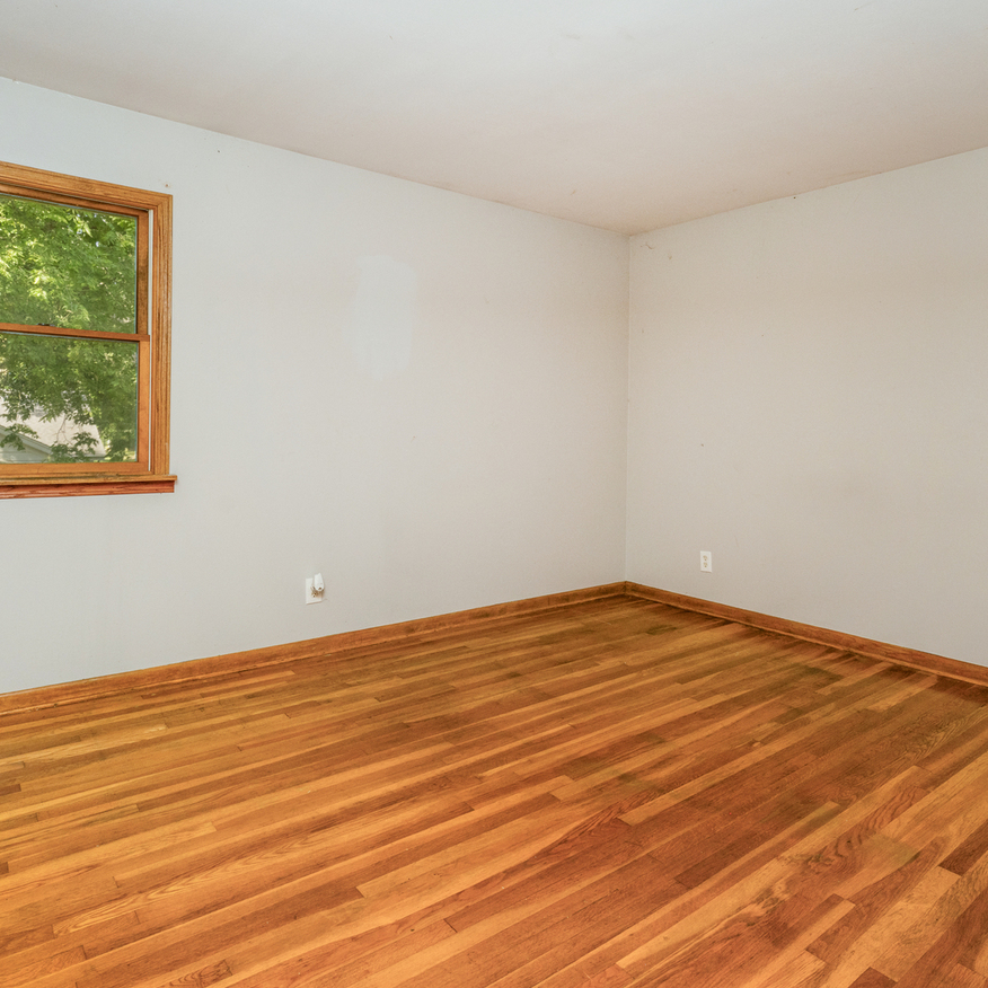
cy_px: 427
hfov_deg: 69.6
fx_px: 710
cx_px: 512
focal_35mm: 22
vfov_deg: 69.3
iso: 200
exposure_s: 1/200
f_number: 8
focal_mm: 14
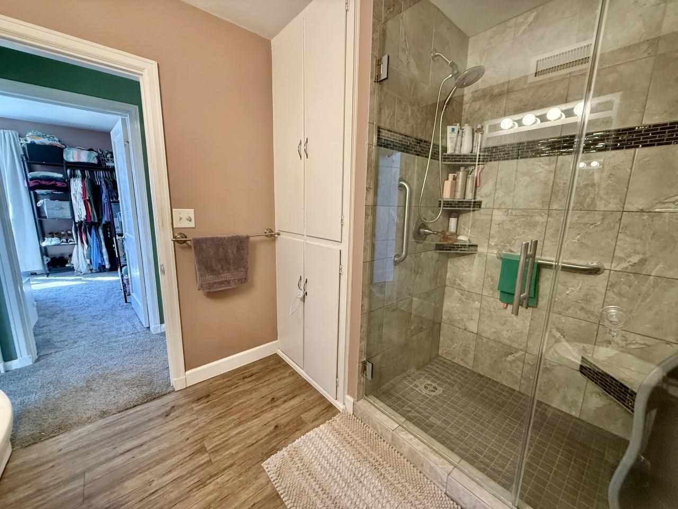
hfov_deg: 102.1
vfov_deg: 85.7
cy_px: 254
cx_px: 339
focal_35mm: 14
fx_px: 274
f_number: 2.2
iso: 320
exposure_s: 1/77
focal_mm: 2.22
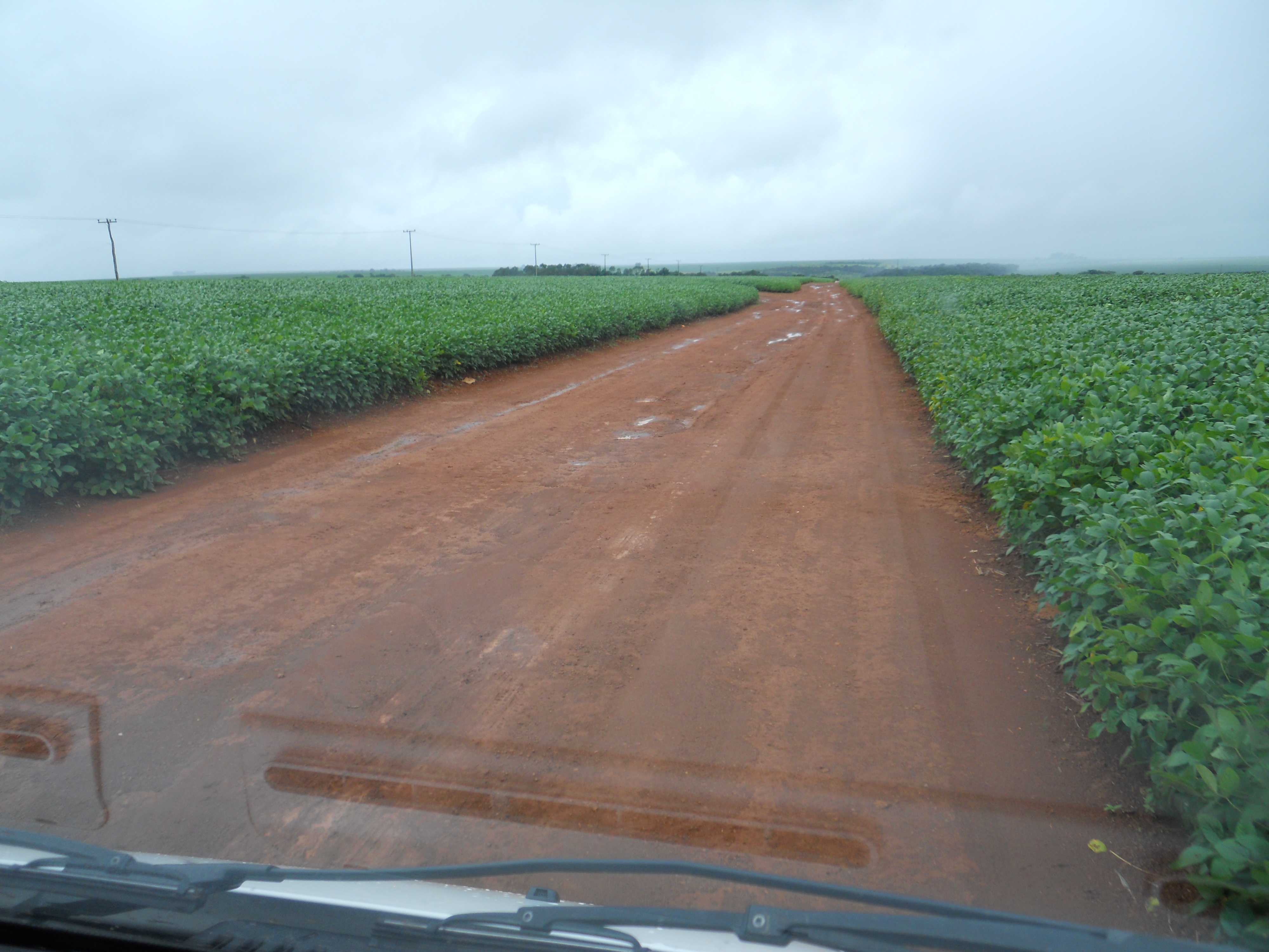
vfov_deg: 49.7
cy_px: 476
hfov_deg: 63.4
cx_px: 634
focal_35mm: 28
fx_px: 1026
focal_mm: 5
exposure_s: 1/800
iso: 80
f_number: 2.7
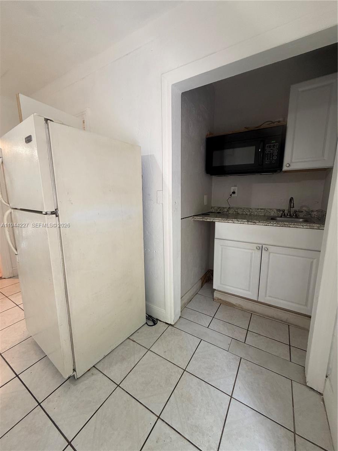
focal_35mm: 14
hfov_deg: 85.7
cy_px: 226
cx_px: 169
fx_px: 182
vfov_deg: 102.1
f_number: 2.2
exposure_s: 1/60
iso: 250
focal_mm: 2.22
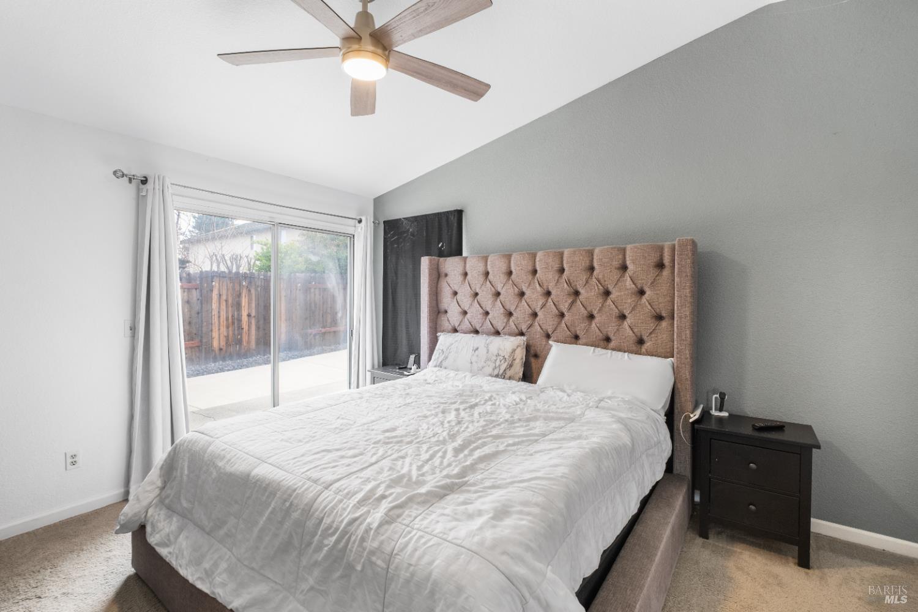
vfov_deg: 77.3
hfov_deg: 100.4
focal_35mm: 15
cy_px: 306
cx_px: 459
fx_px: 382
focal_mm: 10
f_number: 5
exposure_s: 1/50
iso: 160
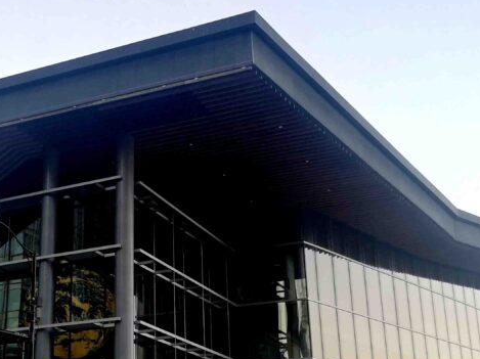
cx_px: 108
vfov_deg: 24.6
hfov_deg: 32.0
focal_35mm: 59
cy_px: 250
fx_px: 817
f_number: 2.2
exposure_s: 1/60
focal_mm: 3.81
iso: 100
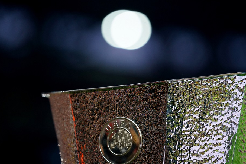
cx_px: 134
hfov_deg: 9.4
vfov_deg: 6.3
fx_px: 1489
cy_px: 88
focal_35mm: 218
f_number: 4
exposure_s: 1/800
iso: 2000
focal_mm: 198
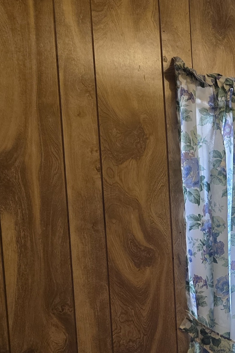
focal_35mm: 66
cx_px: 462
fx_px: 646
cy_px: 267
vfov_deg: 30.0
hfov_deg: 16.2
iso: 160
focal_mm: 6.3
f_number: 1.7
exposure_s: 1/120
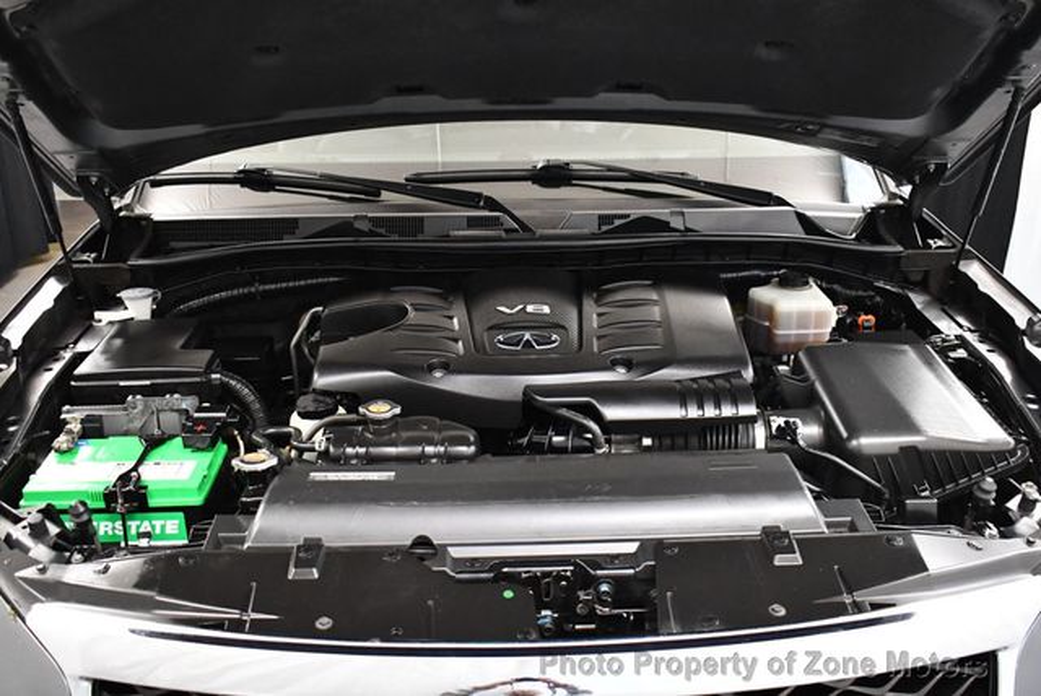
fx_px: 1042
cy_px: 348
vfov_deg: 36.9
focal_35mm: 36
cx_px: 520
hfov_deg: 53.1
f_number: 3.5
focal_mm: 18
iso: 3200
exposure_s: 1/100
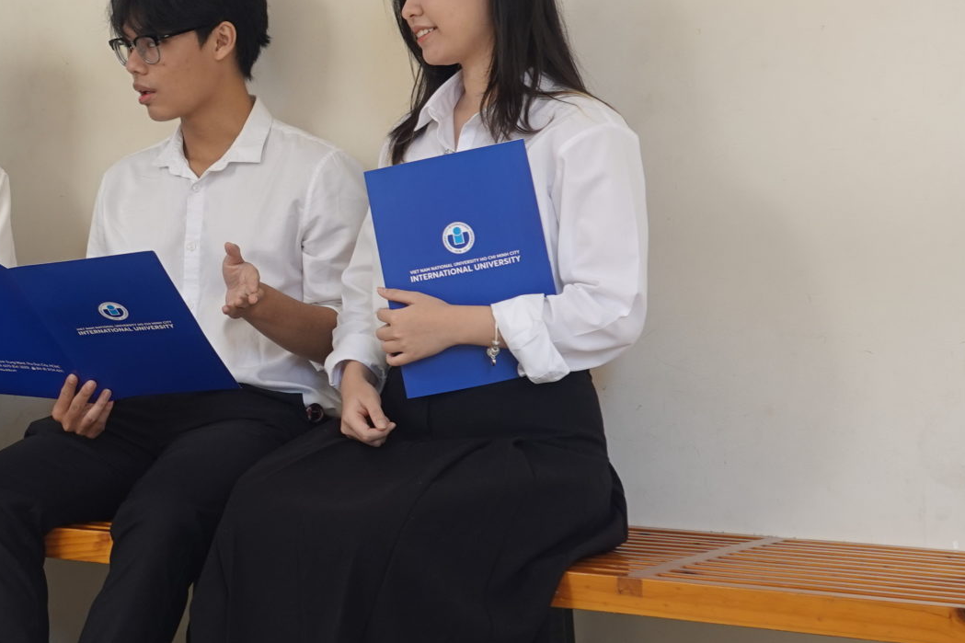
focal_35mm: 83
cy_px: 158
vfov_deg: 16.4
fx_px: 2224
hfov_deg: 23.6
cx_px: 32
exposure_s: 1/60
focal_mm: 12.63
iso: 100
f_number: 2.8
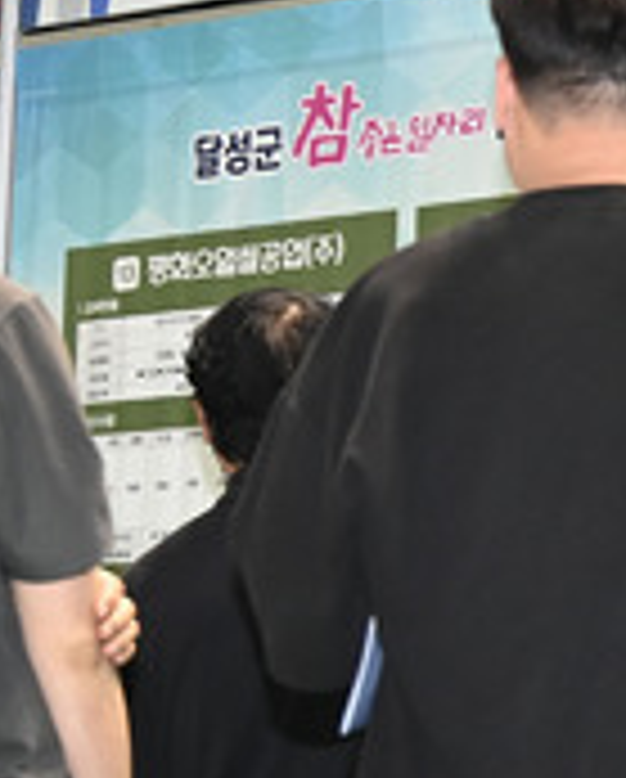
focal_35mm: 187
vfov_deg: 10.3
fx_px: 4319
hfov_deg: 8.0
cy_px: 263
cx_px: 1184
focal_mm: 55
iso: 3200
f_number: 5
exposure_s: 1/200
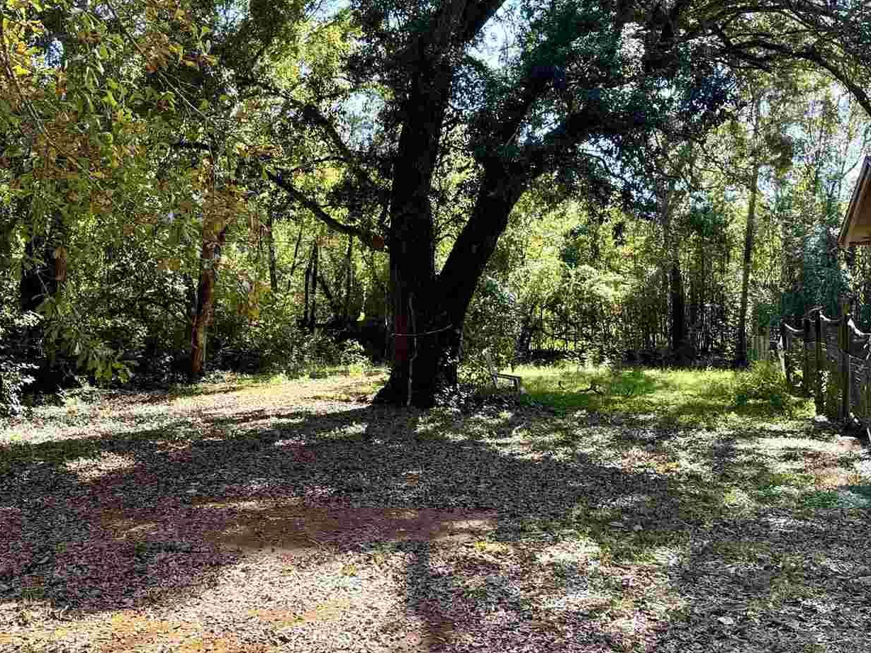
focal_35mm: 40
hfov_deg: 46.0
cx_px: 282
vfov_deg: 35.8
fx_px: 1007
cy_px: 247
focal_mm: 6.76
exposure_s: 1/336
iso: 80
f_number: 1.78
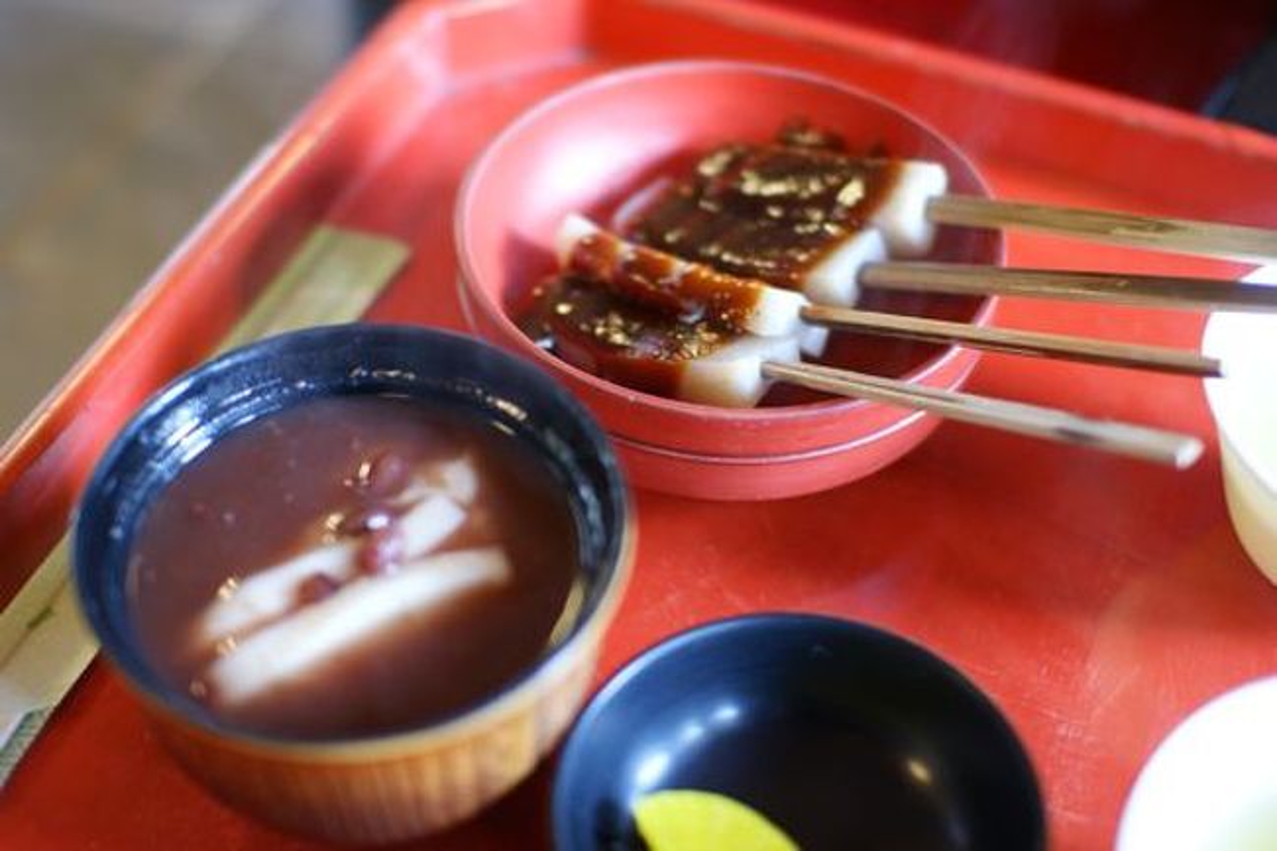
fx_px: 1596
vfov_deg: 29.8
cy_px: 426
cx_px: 638
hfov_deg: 43.6
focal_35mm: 45
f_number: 1.4
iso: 200
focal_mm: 30
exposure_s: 1/50
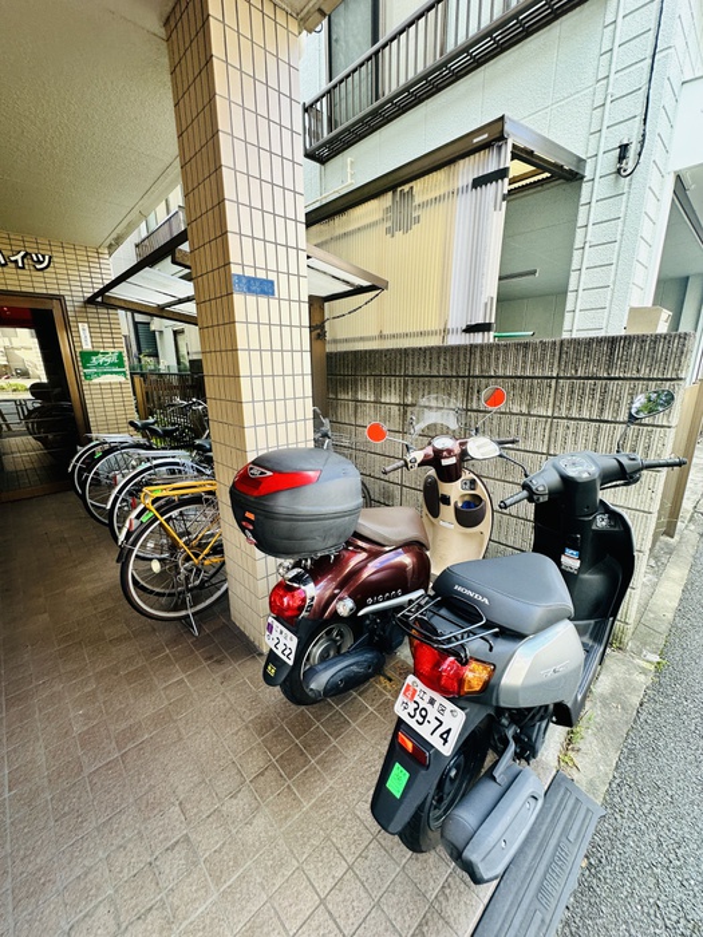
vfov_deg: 102.1
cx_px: 352
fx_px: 379
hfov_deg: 85.7
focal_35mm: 14
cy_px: 468
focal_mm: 2.22
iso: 80
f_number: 2.2
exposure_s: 1/99
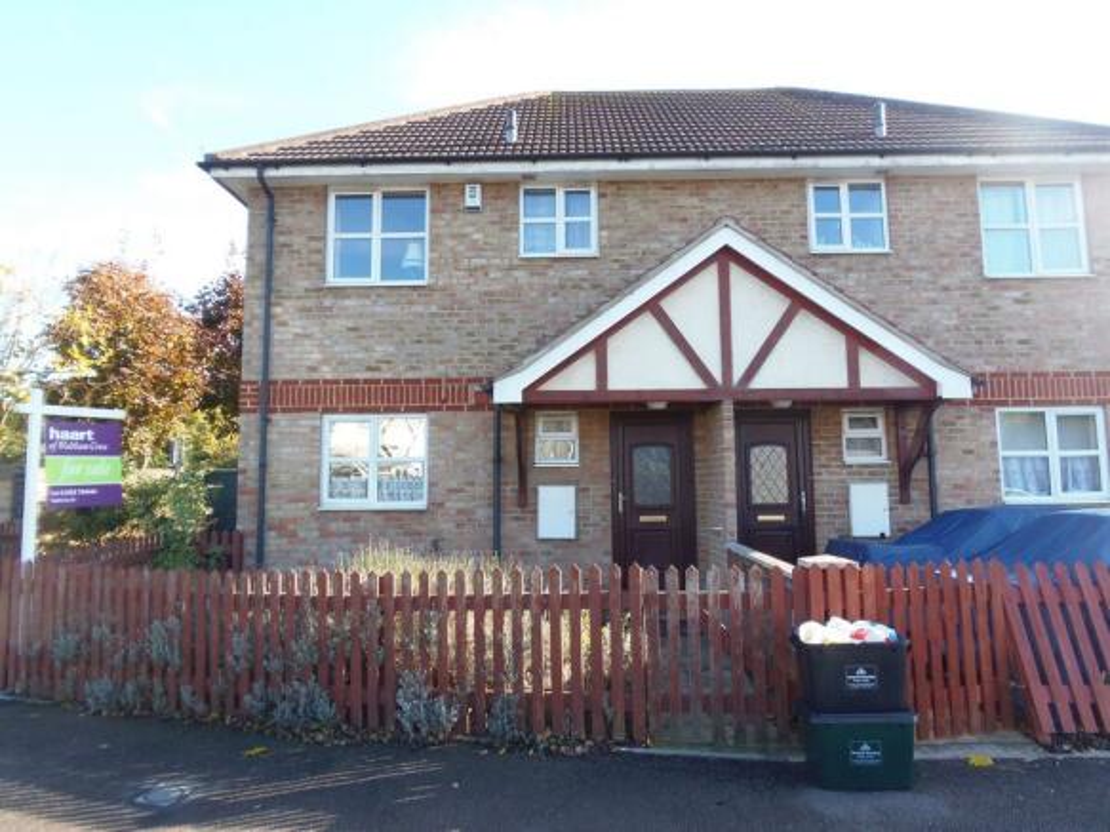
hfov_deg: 71.6
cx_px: 555
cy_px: 416
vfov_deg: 56.8
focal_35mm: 24
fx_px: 769
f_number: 2.9
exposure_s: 1/125
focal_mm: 4.3
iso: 64
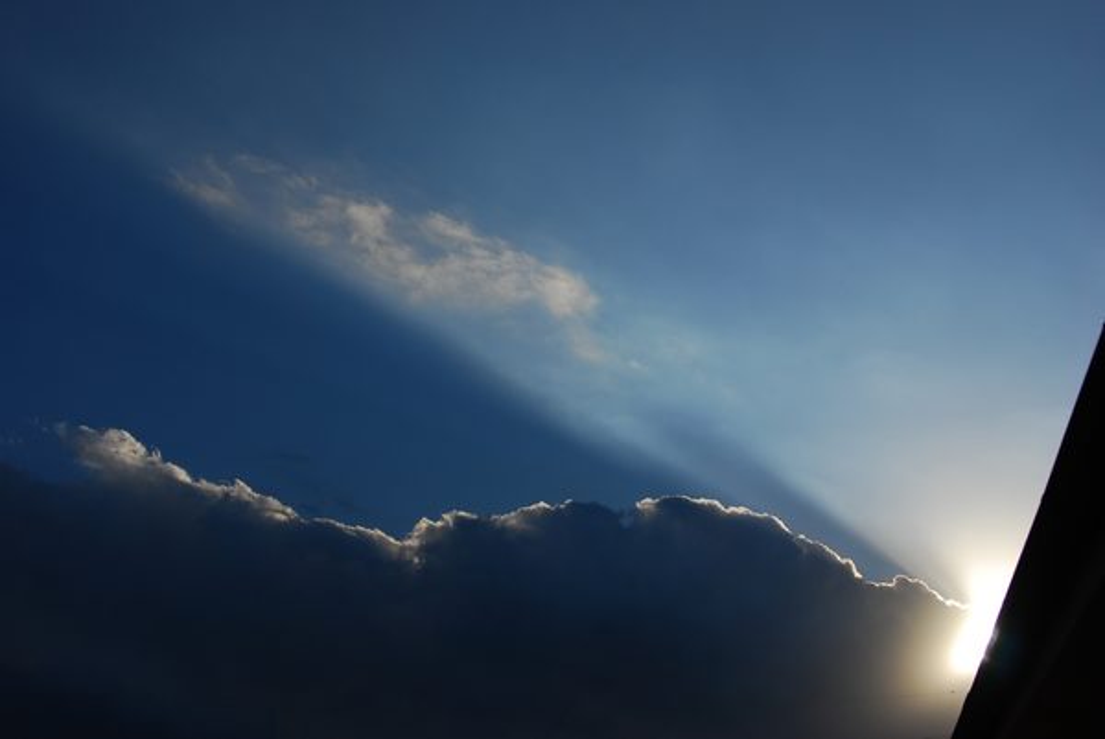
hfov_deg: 46.4
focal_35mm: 42
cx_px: 552
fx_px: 1290
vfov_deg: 31.9
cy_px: 370
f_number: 5.6
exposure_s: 1/2000
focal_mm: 28
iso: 125
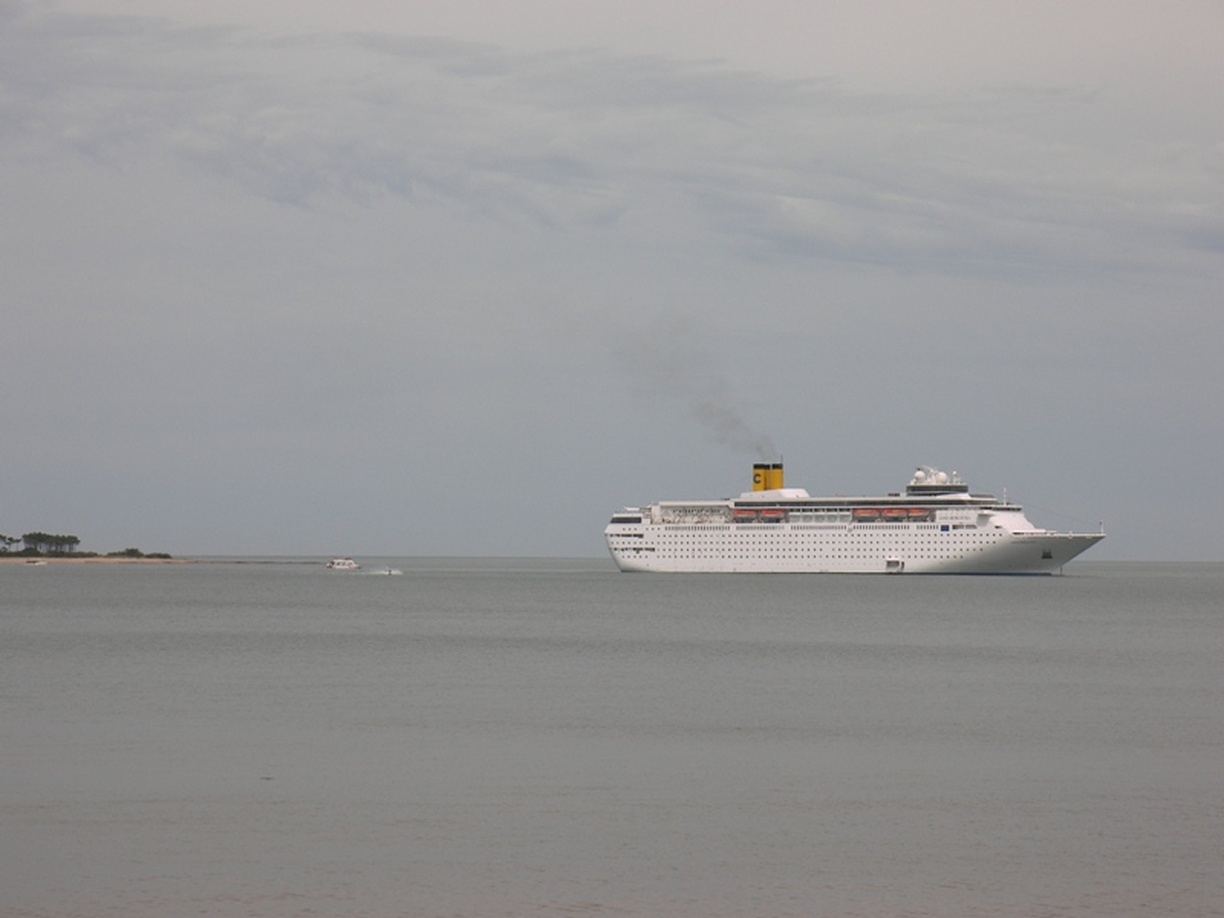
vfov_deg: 12.3
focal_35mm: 120
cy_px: 459
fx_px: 4243
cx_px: 612
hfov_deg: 16.4
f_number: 4
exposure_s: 1/1250
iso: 50
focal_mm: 25.2
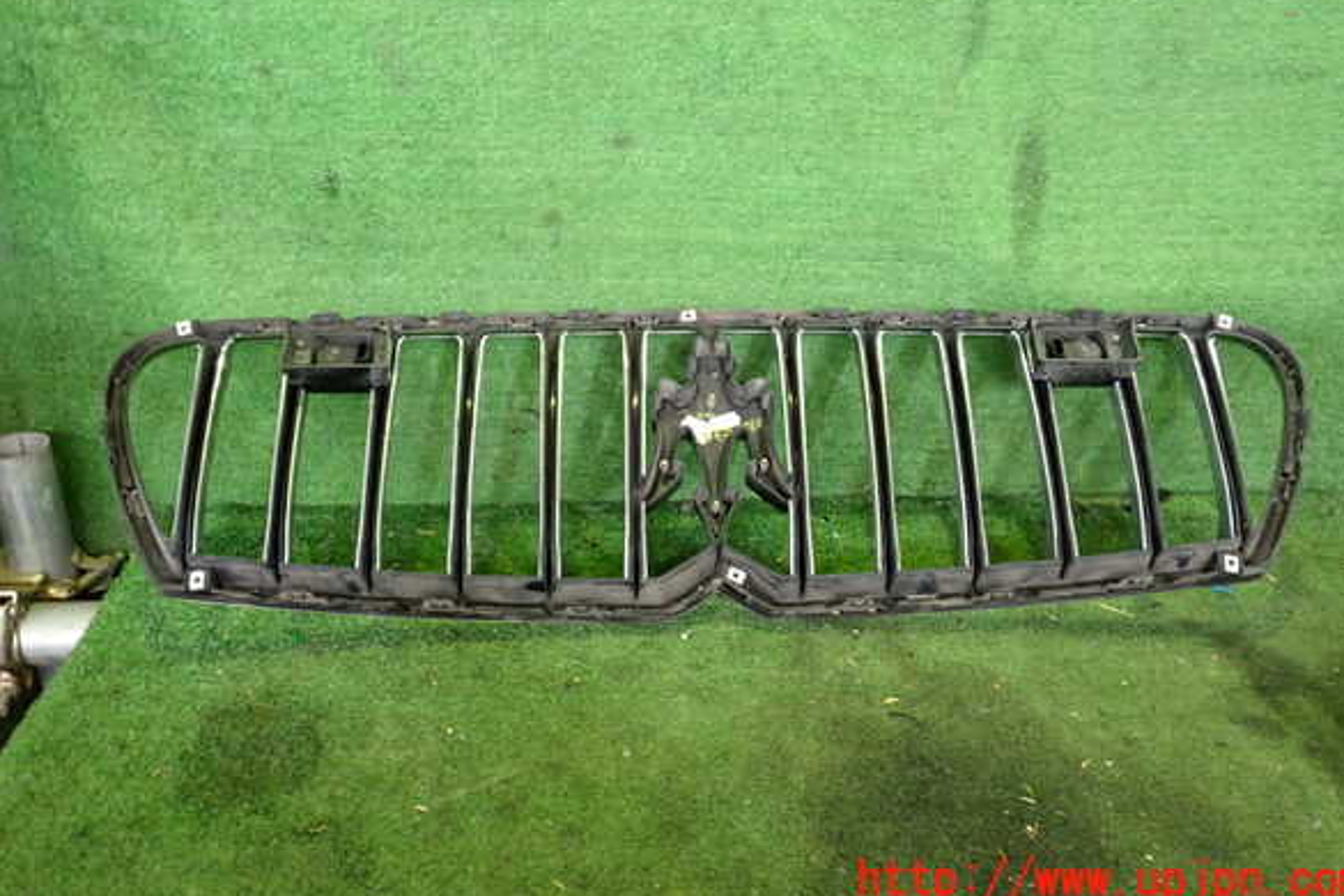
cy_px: 393
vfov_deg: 41.0
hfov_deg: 58.7
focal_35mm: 32
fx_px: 1195
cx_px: 687
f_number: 2.3
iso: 400
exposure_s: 1/30
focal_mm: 5.4
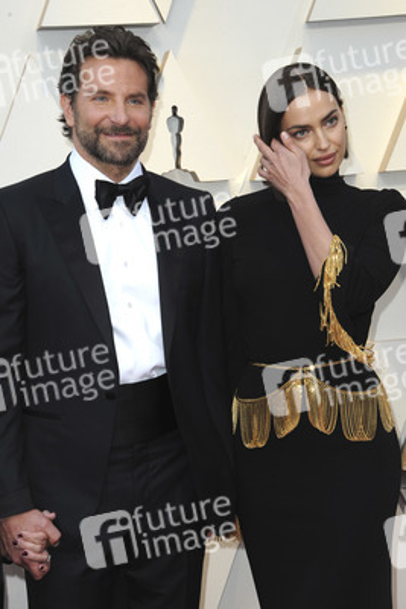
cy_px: 304
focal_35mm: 100
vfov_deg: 20.4
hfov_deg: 13.7
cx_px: 203
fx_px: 1690
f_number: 8
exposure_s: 1/250
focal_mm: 100
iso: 1000
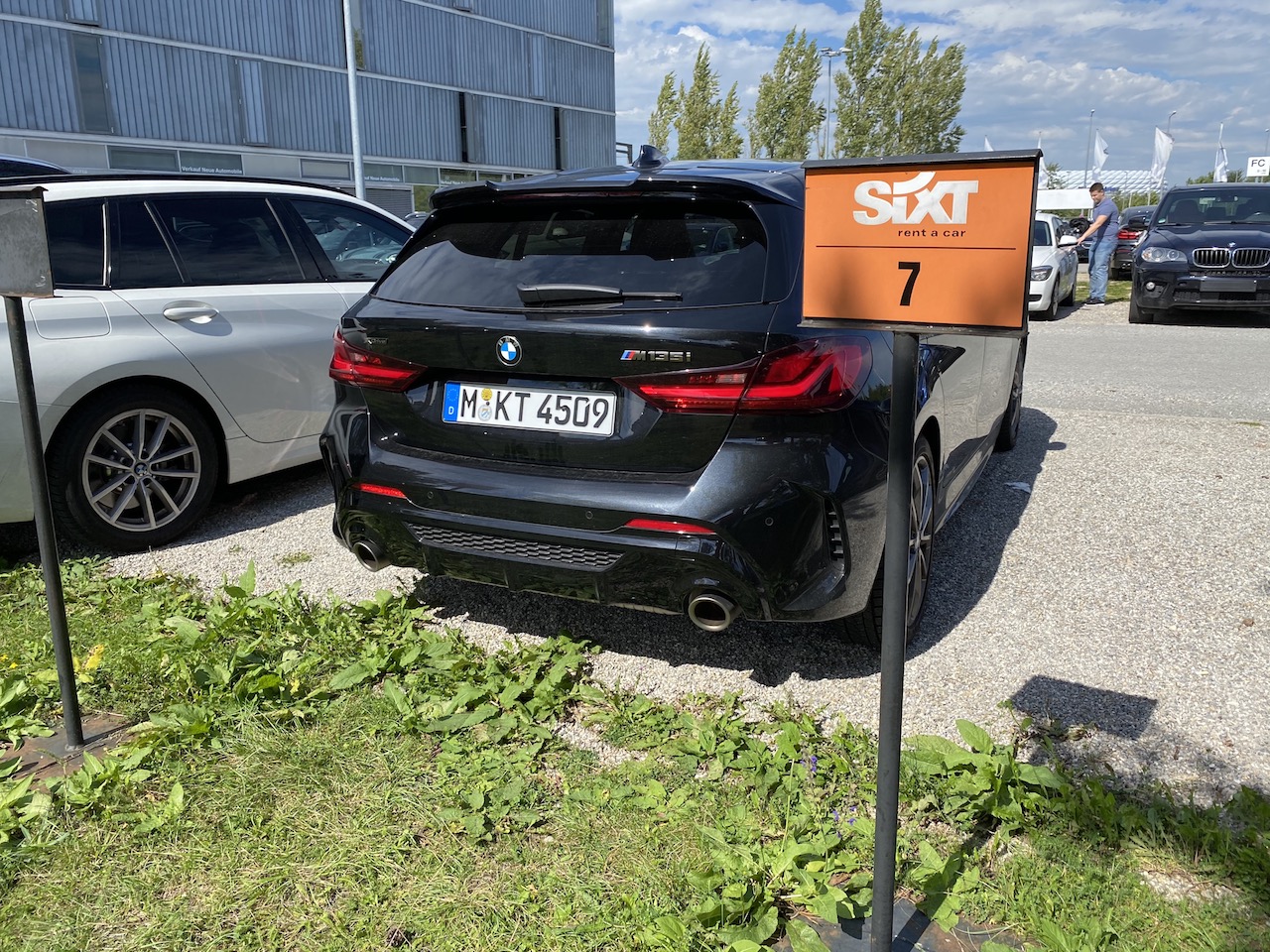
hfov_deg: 67.3
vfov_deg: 53.1
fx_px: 954
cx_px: 635
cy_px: 476
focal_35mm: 26
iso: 32
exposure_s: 1/2028
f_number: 1.8
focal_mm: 4.25
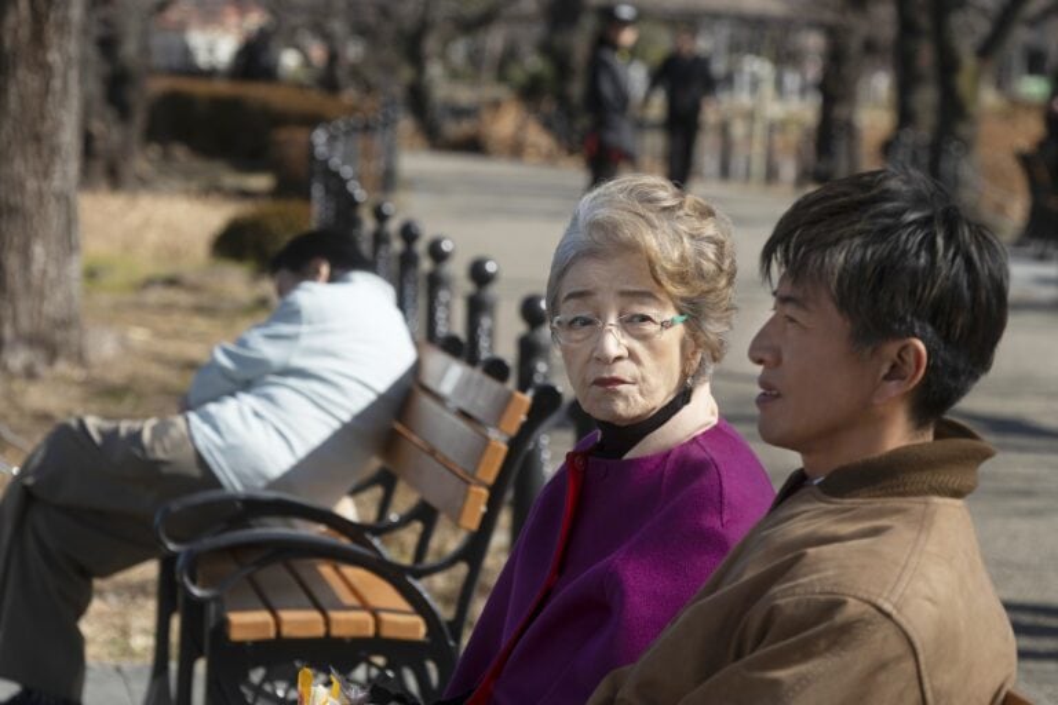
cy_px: 352
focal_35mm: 156
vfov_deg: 8.8
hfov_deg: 13.2
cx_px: 529
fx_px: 4584
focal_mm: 104
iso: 200
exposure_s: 1/1250
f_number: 5
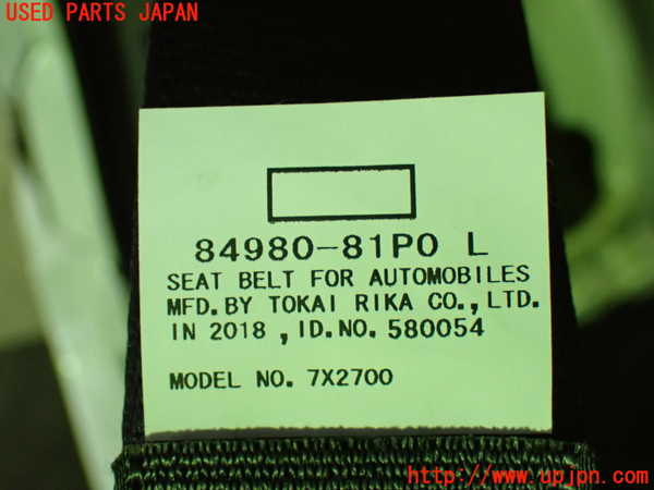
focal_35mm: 58
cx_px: 327
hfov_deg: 33.2
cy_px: 245
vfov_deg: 25.2
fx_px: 1096
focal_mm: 10.35
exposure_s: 1/60
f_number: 3.5
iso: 1250
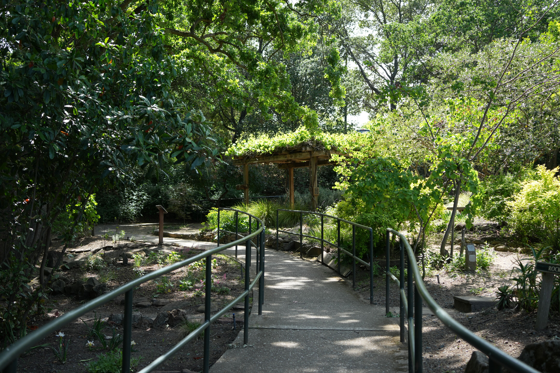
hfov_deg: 39.6
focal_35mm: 50
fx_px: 778
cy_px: 186
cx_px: 280
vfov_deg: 27.0
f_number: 4.5
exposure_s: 1/400
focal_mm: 50
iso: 320
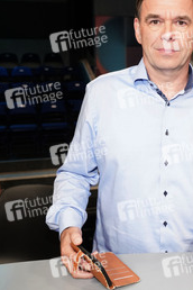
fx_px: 394
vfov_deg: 40.2
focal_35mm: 49
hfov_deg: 26.9
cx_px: 161
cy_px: 124
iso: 2000
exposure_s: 1/160
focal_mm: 28
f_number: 5
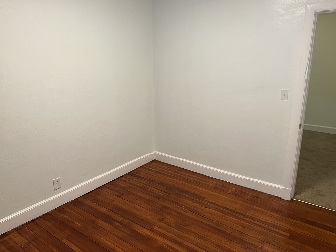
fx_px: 252
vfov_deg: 53.1
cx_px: 168
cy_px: 126
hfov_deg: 67.3
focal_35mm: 26
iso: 100
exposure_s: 1/60
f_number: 1.5
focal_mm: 5.7
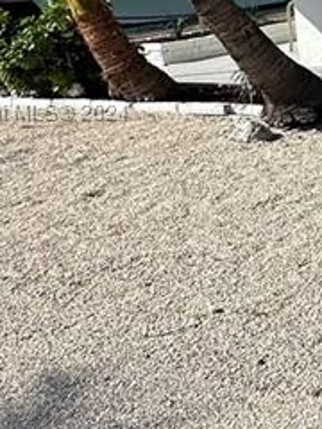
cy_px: 113
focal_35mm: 70
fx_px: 868
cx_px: 605
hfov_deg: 16.8
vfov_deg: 27.4
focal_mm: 2.22
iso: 50
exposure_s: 1/3610
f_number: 2.2
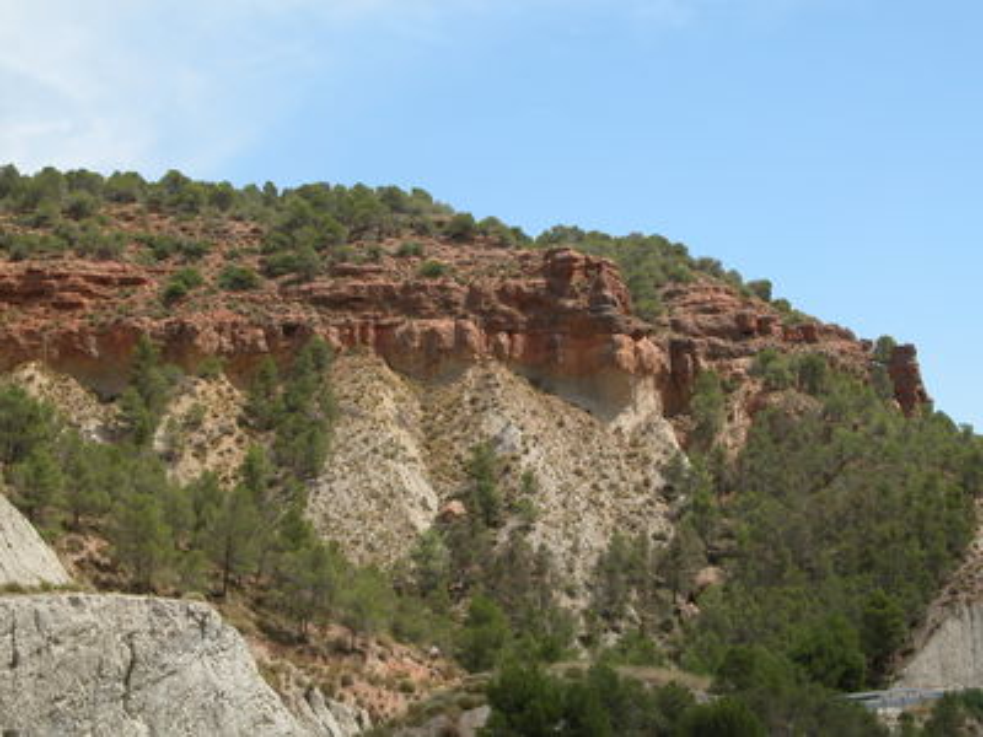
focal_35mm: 83
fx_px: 2357
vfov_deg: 17.8
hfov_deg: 23.6
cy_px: 368
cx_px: 492
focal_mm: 21
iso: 100
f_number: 5.5
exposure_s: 1/392
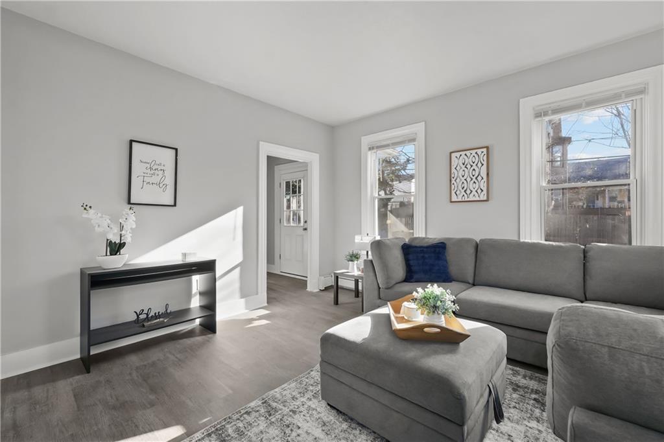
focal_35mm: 15
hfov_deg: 100.4
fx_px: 277
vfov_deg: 77.3
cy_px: 221
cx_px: 332
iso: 400
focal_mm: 10
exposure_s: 1/20
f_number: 7.1
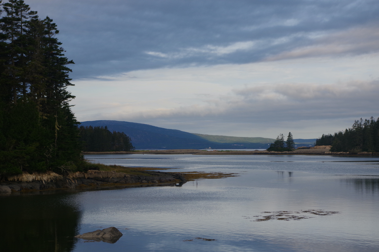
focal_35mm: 82
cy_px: 126
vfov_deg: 16.7
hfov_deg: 24.8
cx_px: 190
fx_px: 863
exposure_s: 1/160
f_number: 8
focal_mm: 55
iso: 400
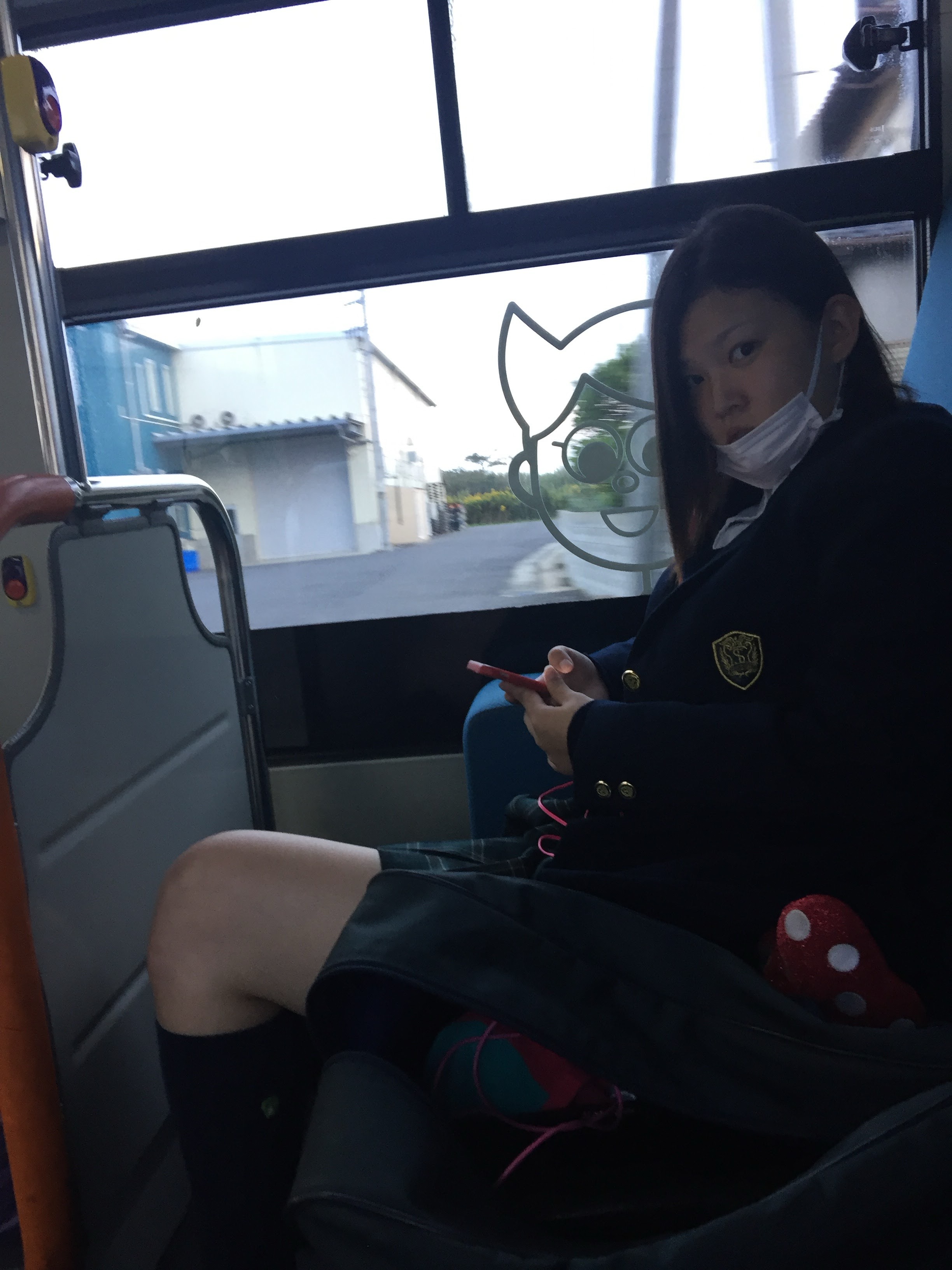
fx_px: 1063
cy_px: 635
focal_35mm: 29
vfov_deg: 61.7
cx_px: 476
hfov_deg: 48.2
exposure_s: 1/30
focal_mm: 4.15
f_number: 2.2
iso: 64
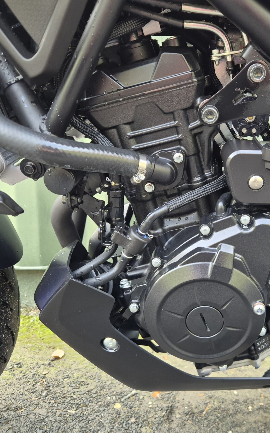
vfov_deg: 58.2
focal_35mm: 33
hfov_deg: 37.2
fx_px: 389
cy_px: 216
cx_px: 209
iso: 160
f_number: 1.8
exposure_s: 1/100
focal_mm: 5.4
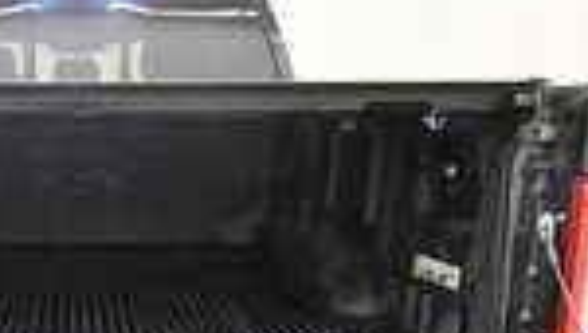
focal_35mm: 53
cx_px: 74
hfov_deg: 37.0
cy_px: 347
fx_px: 828
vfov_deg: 21.8
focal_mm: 13
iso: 1600
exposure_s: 1/125
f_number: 5
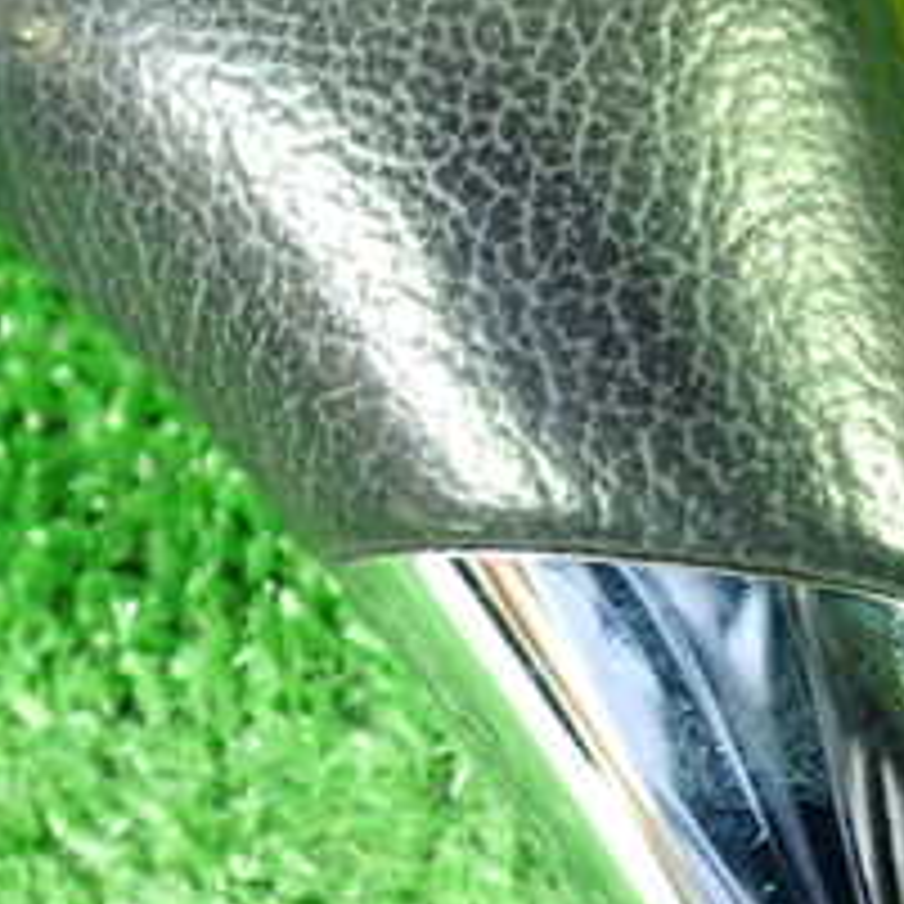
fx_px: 2334
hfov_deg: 21.9
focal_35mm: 79
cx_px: 409
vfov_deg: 21.8
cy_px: 283
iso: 800
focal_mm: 5.4
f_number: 2.3
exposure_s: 1/20
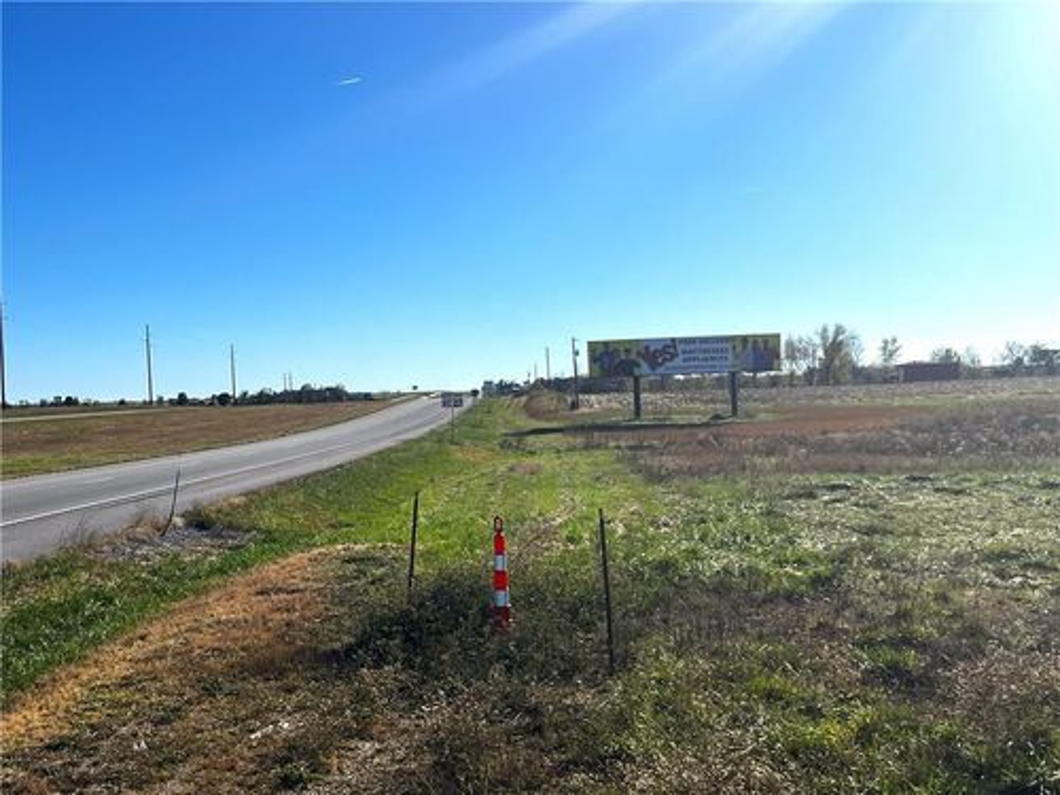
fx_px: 1286
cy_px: 398
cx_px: 530
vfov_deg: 34.3
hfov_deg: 44.8
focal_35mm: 42
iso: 50
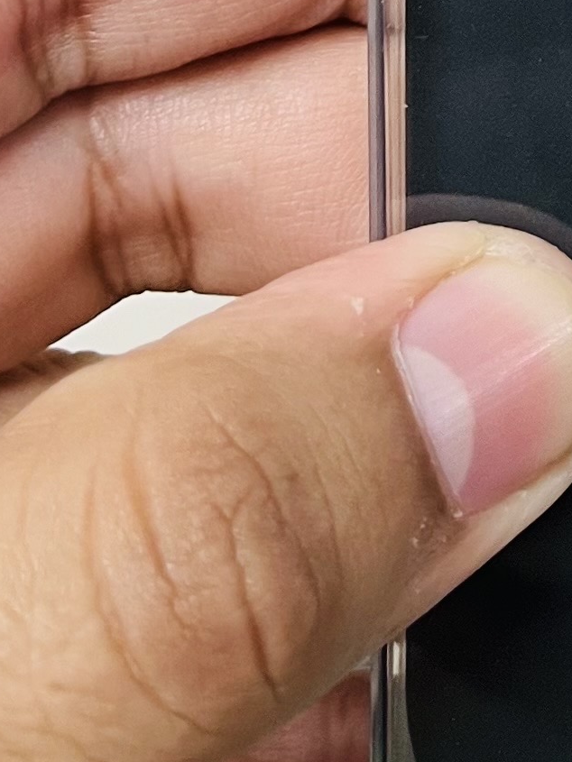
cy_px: -515
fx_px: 2731
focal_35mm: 124
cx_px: 1020
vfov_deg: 14.4
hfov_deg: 11.2
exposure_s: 1/50
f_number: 1.6
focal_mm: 5.1
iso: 100
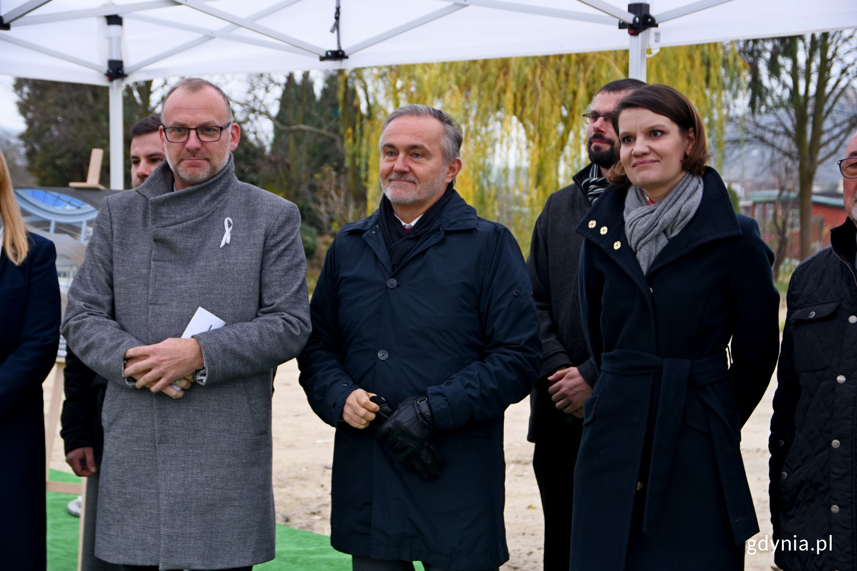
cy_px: 286
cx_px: 428
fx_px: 1357
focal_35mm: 57
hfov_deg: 35.1
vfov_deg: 23.8
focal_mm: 38
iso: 200
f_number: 3.5
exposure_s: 1/100
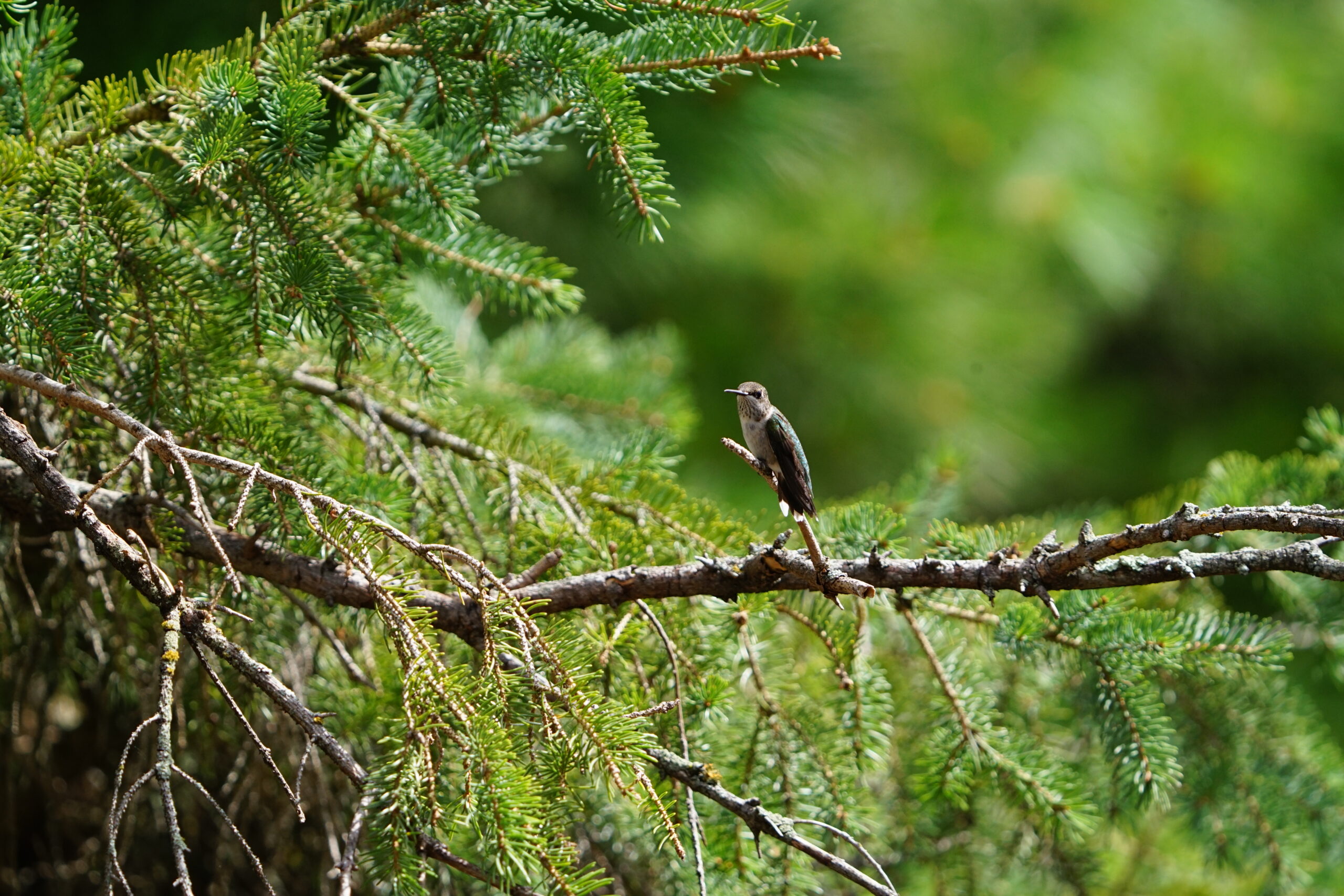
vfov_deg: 3.0
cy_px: 448
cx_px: 672
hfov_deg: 4.4
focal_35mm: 465
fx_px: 17360
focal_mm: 465
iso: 640
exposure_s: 1/500
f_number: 9
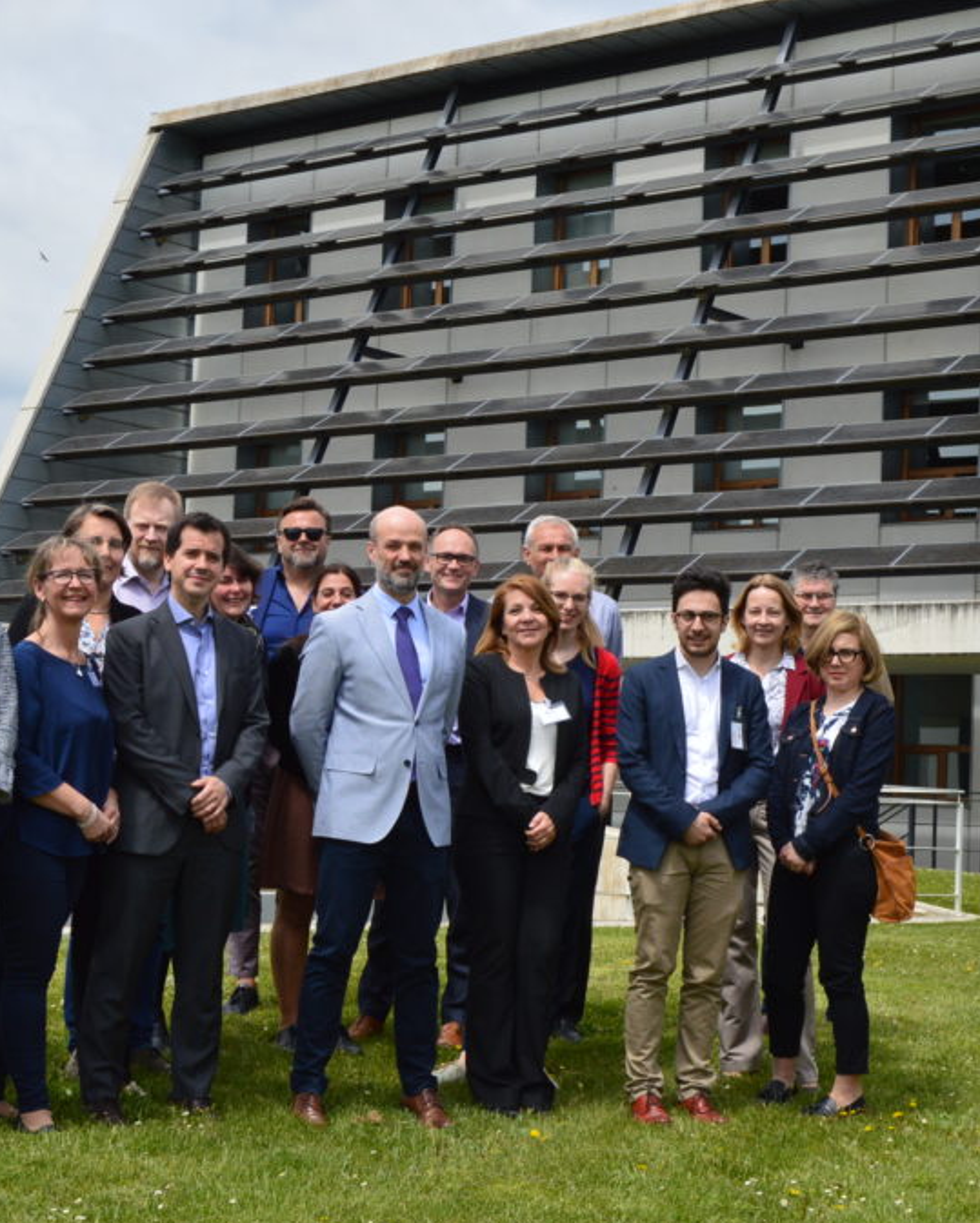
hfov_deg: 22.9
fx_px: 2417
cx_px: 376
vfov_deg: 28.4
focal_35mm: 67
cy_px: 621
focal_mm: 31
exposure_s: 1/500
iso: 360
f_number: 11
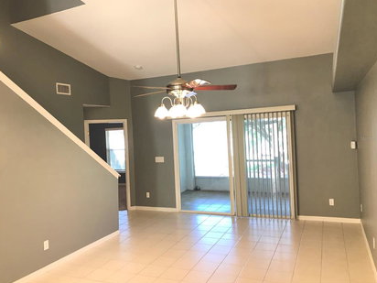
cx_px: 188
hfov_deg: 61.7
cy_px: 138
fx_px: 316
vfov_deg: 48.2
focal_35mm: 29
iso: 40
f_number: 1.8
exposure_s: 1/17
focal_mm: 3.99
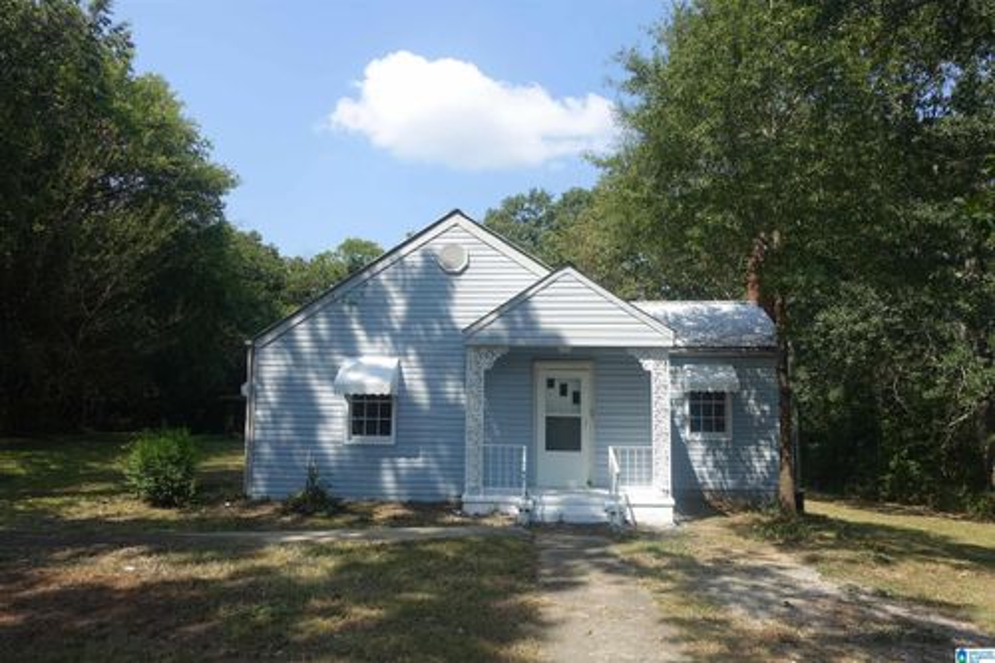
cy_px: 332
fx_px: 663
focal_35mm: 24
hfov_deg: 73.8
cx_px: 498
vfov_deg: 53.1
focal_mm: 8.8
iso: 125
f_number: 5.6
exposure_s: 1/320
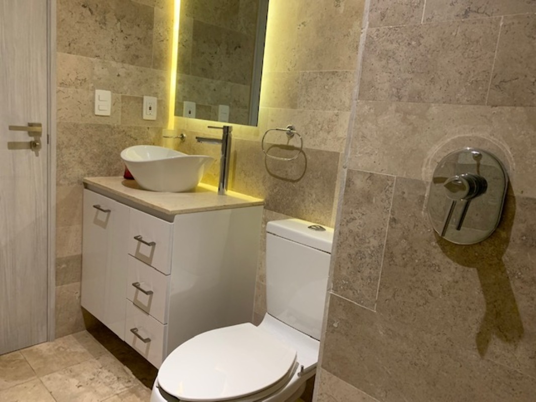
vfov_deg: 53.1
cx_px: 268
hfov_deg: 67.3
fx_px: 403
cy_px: 201
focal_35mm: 26
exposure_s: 1/60
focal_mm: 4.25
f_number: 1.8
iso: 200
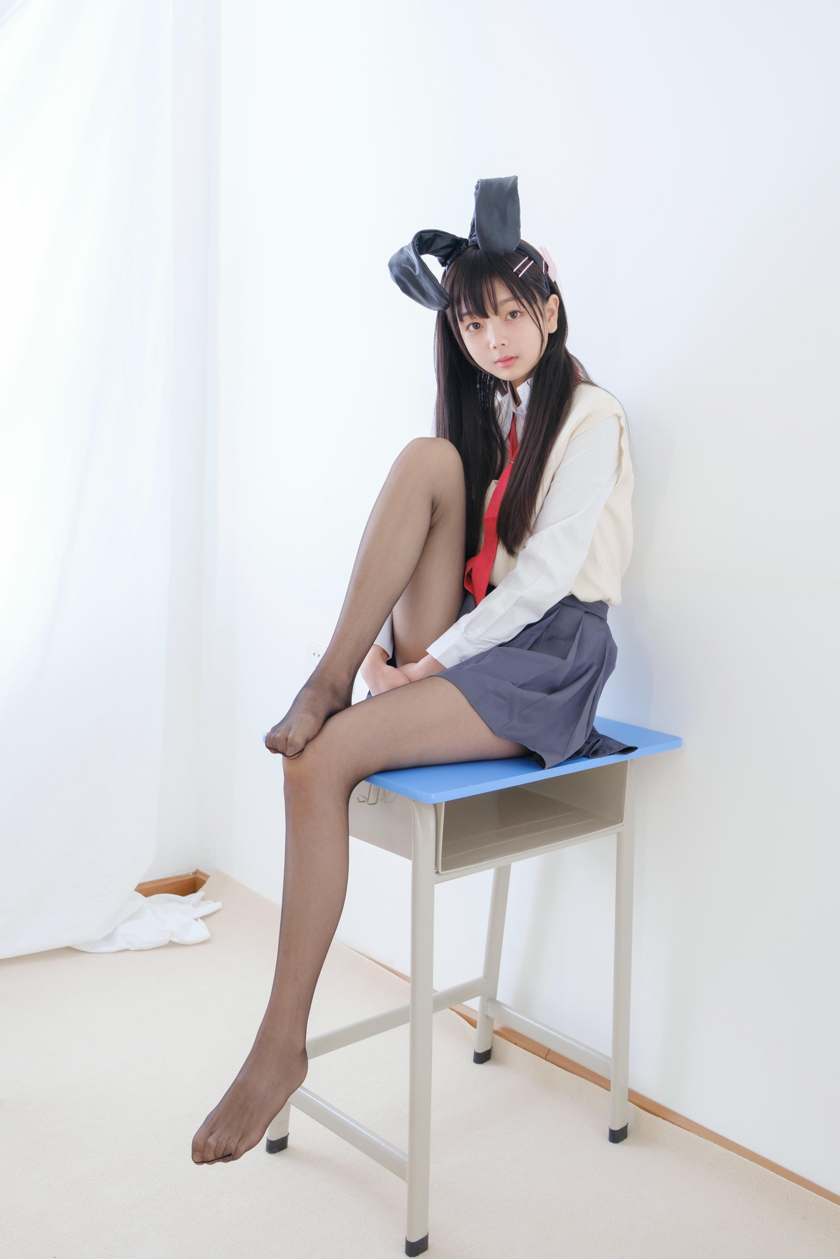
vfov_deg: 54.4
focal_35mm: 35
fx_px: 1225
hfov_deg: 37.9
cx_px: 420
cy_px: 630
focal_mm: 23
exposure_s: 1/80
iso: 160
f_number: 5.6
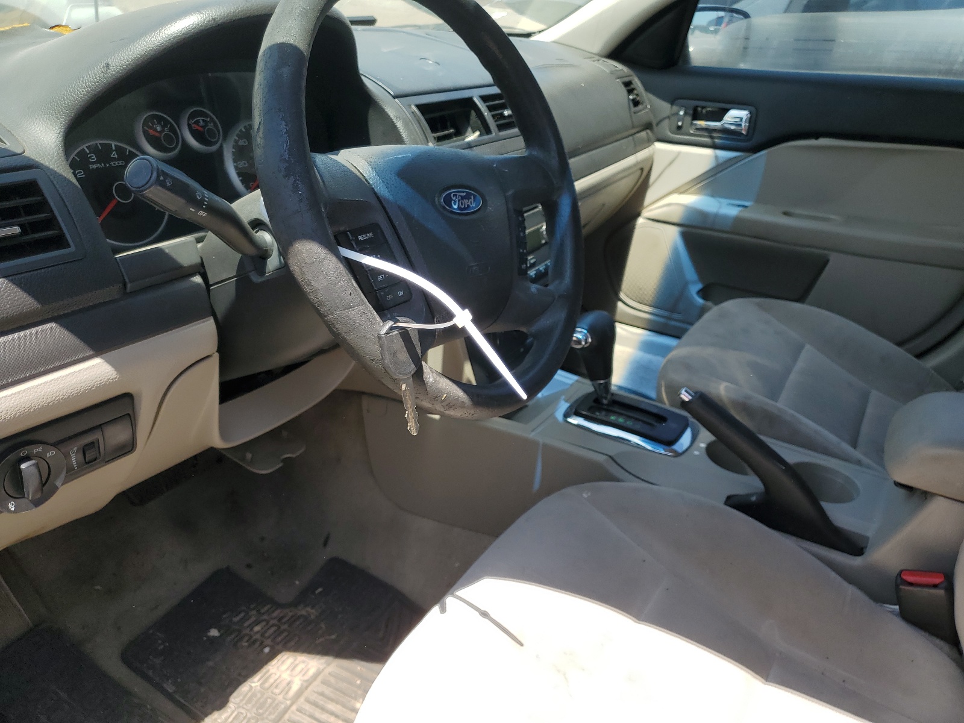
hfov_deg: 67.3
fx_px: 724
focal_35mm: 26
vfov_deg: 53.1
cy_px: 362
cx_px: 482
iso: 50
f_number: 1.5
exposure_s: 1/909
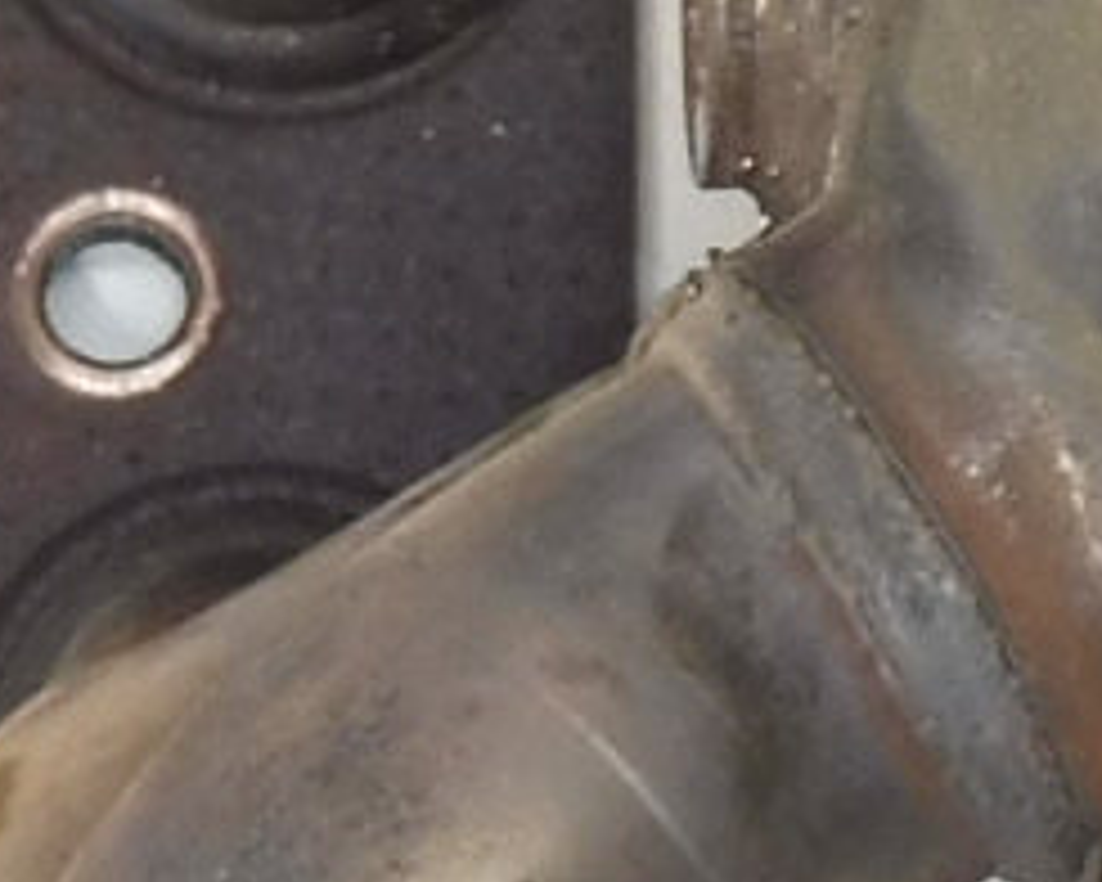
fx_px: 6393
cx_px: 1444
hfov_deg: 9.7
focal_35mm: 196
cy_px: -220
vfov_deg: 7.8
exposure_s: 1/60
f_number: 3.5
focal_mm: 4.3
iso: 200
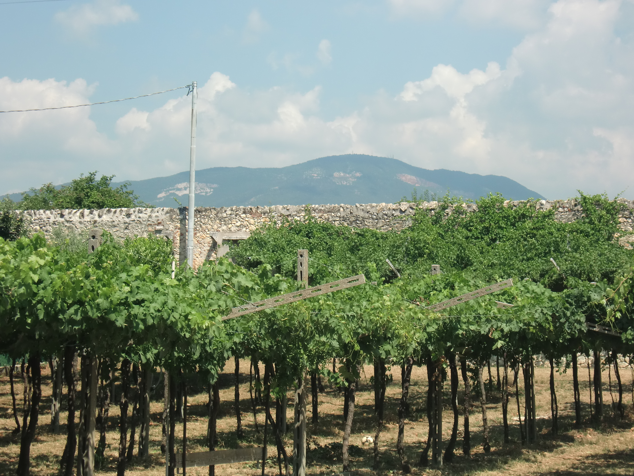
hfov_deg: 22.3
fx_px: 1612
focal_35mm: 88
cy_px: 238
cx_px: 317
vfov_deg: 16.8
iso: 64
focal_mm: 15.81
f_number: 5.4
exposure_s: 1/400
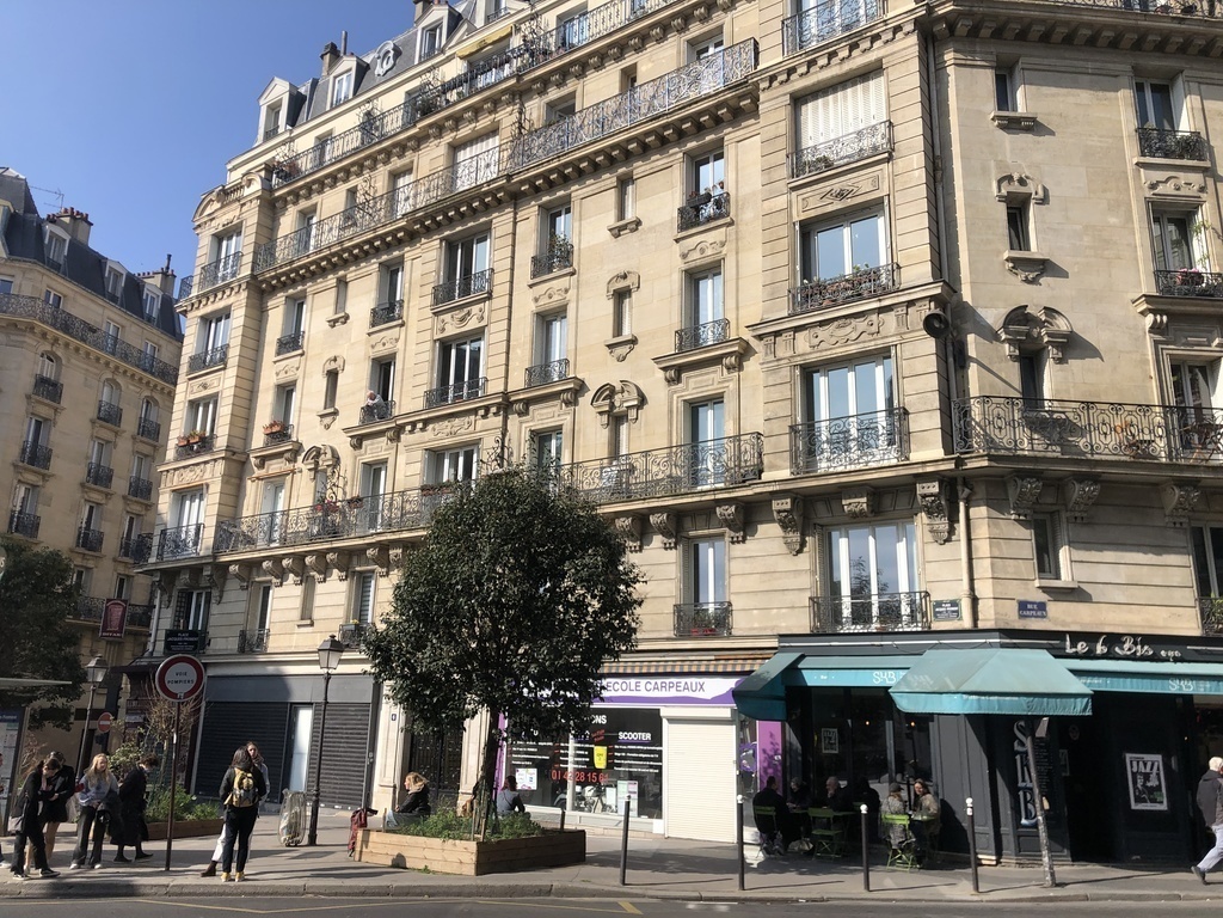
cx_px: 612
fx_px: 989
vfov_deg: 49.7
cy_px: 459
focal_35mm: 28
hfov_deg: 63.4
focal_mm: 3.99
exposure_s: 1/2288
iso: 20
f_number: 1.8
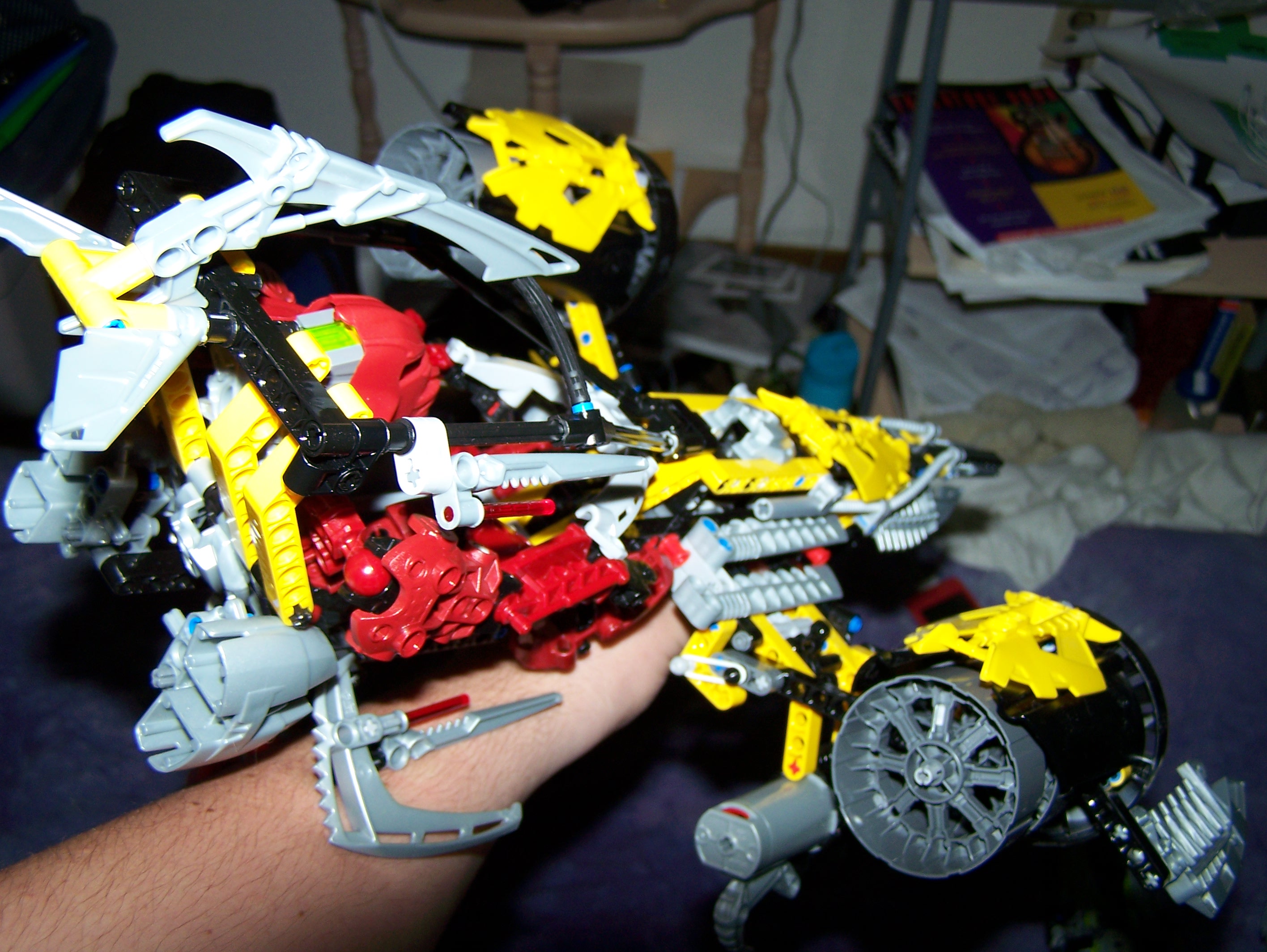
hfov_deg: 48.9
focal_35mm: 38
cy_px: 476
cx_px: 634
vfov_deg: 37.8
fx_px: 1392
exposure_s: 1/60
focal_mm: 6.3
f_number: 2.8
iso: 80
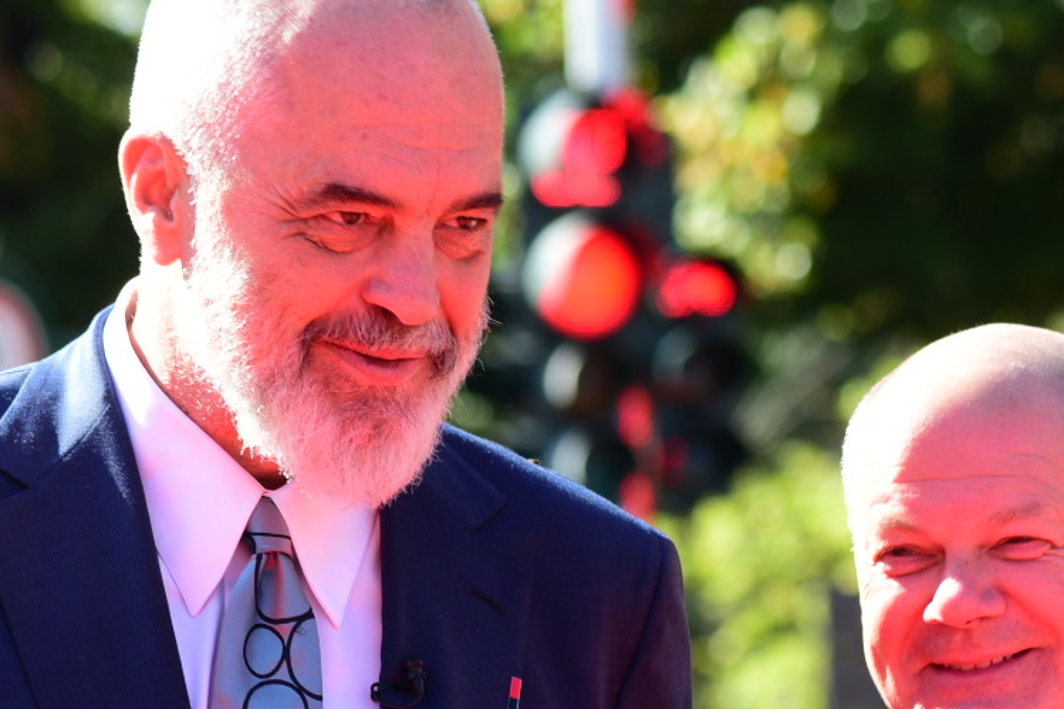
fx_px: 8628
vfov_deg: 4.7
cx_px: 447
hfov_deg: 7.1
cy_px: 618
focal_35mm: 292
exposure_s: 1/160
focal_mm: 135
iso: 160
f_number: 7.1
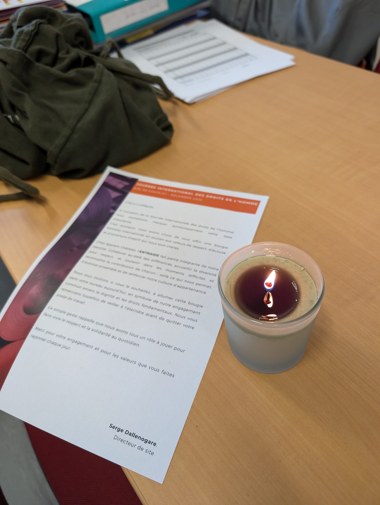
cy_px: 252
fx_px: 350
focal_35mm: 24
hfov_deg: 56.9
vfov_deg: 71.5
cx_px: 190
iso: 437
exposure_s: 1/100
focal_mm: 6.9
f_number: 1.68
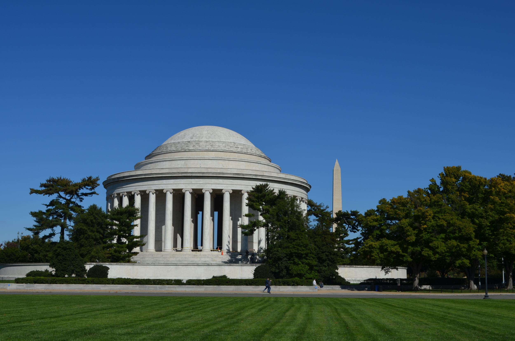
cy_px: 170
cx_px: 258
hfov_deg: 41.2
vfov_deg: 28.0
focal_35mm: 48
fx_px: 685
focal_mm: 32
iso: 100
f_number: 10
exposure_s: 1/400
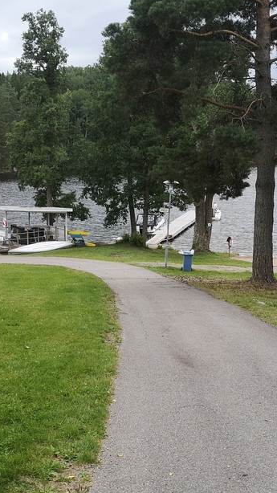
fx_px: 601
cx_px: 111
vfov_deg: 44.6
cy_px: 243
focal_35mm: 46
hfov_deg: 25.9
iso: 50
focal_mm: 3.95
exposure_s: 1/880
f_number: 1.8
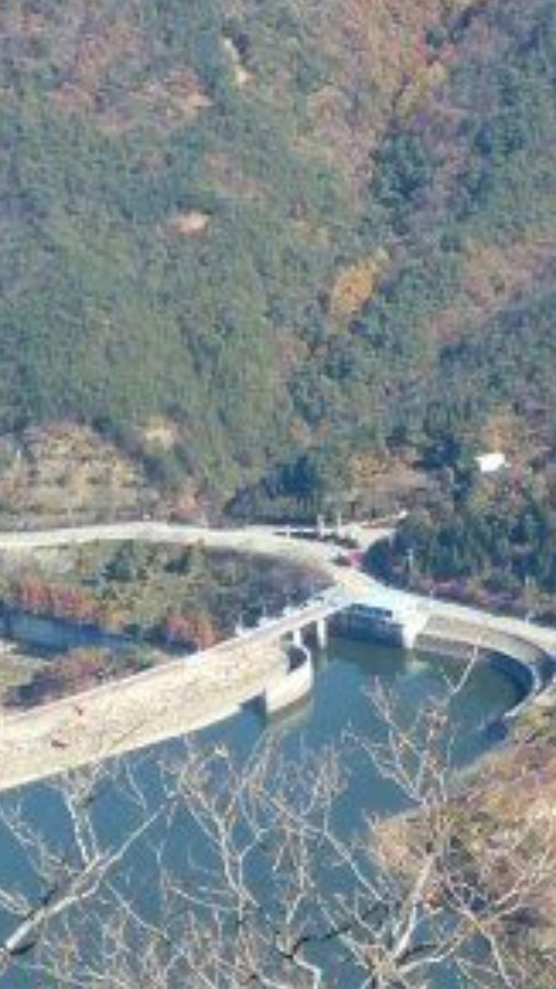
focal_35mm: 200
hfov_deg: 5.7
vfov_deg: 10.7
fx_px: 5245
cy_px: 235
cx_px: 1538
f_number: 4
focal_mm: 9.2
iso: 100
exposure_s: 1/400
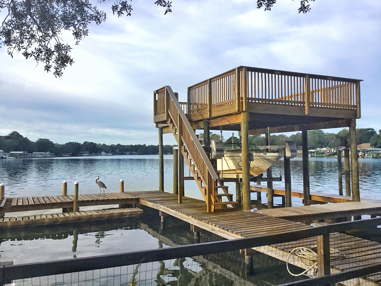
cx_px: 190
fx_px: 341
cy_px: 143
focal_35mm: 31
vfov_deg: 45.4
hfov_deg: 58.4
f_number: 2.4
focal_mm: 3.3
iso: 25
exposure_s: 1/473
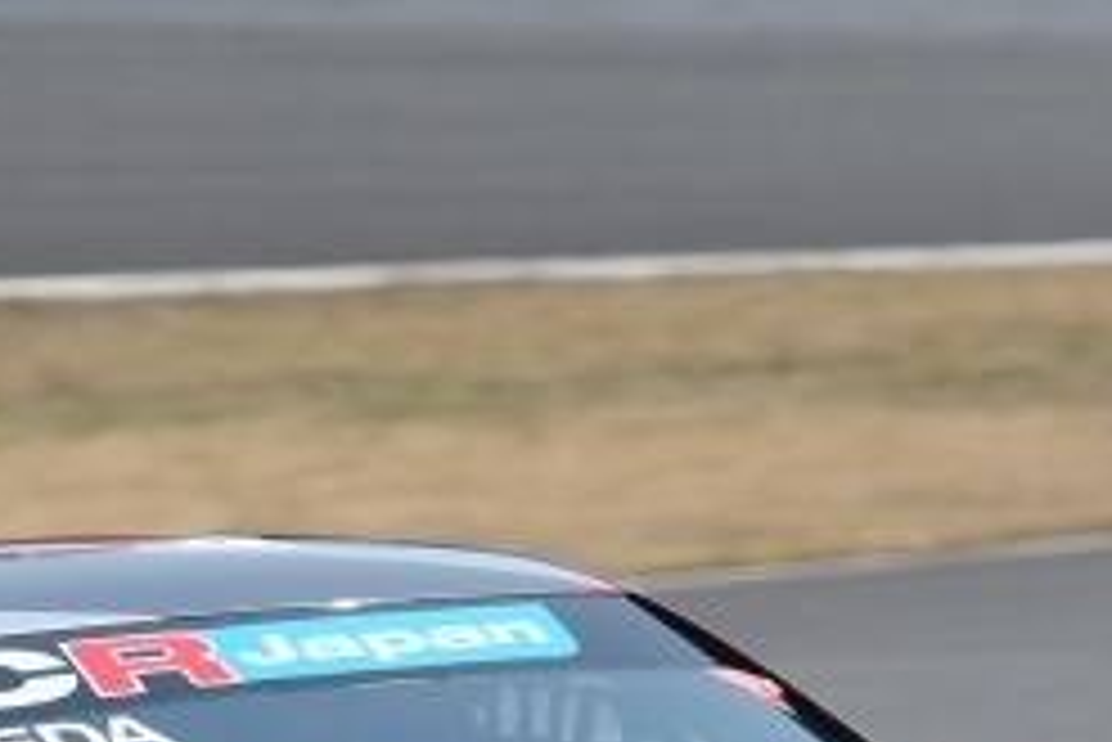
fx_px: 46173
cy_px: 911
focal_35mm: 1494
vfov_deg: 0.9
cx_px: -27
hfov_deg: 1.4
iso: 100
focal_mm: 240
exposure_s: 1/400
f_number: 8
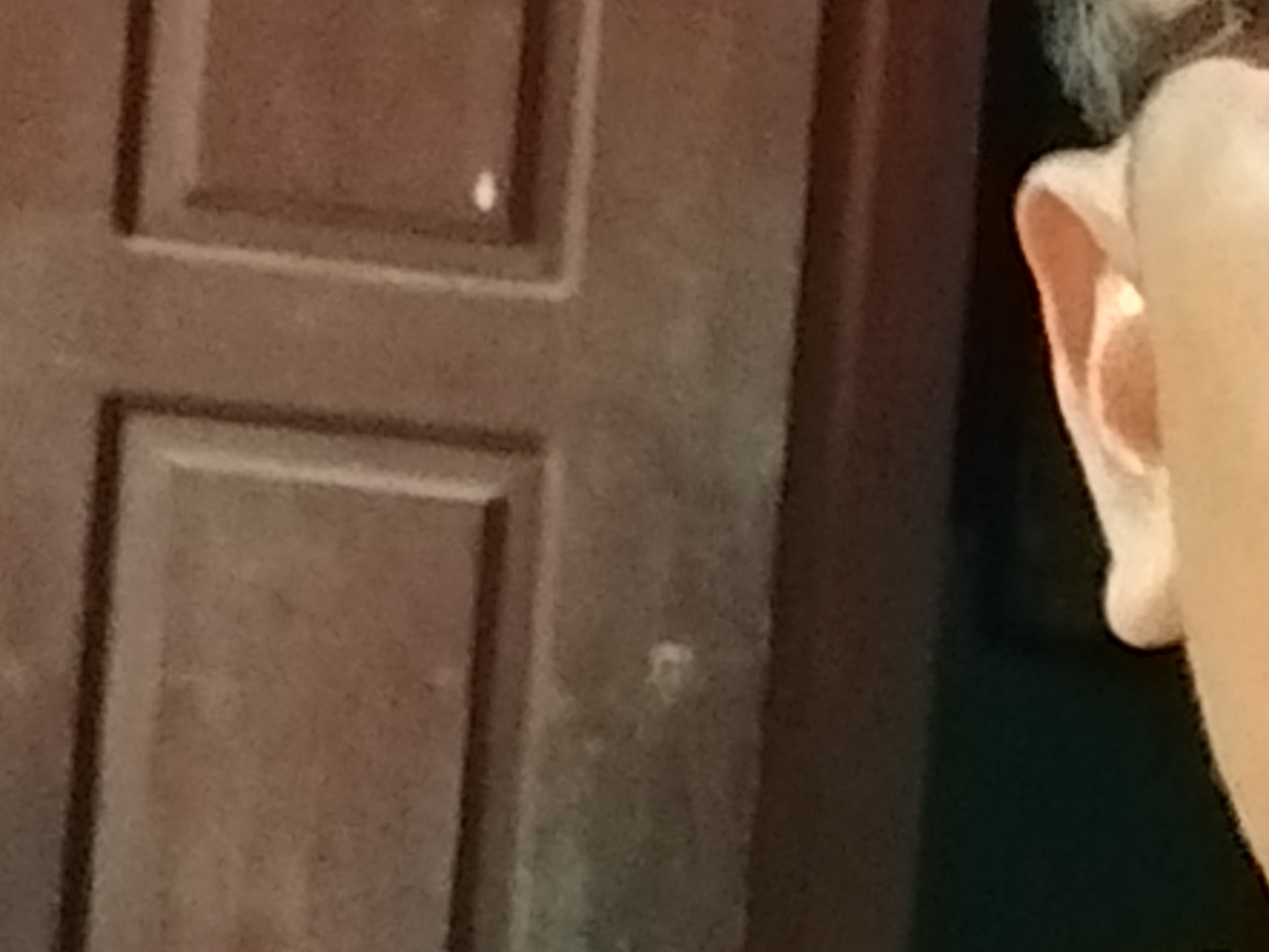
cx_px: 1719
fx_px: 3814
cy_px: 1204
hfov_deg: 17.5
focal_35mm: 104
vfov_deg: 13.7
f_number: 2.45
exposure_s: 1/12.5
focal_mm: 3.49
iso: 1130
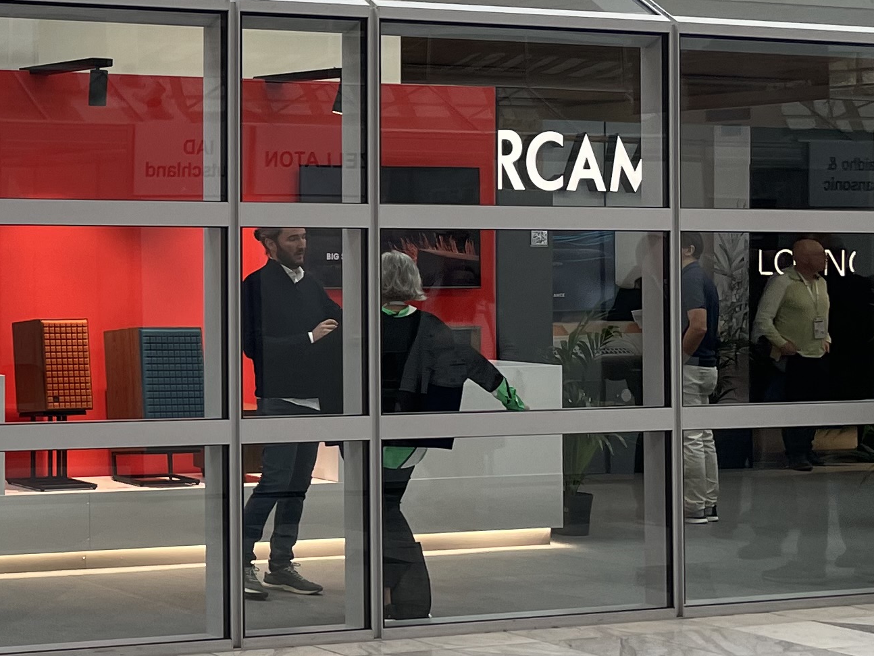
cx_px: -273
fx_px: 2046
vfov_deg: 18.2
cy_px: 209
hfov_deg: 21.7
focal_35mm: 81
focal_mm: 4.2
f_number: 1.6
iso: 50
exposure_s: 1/100
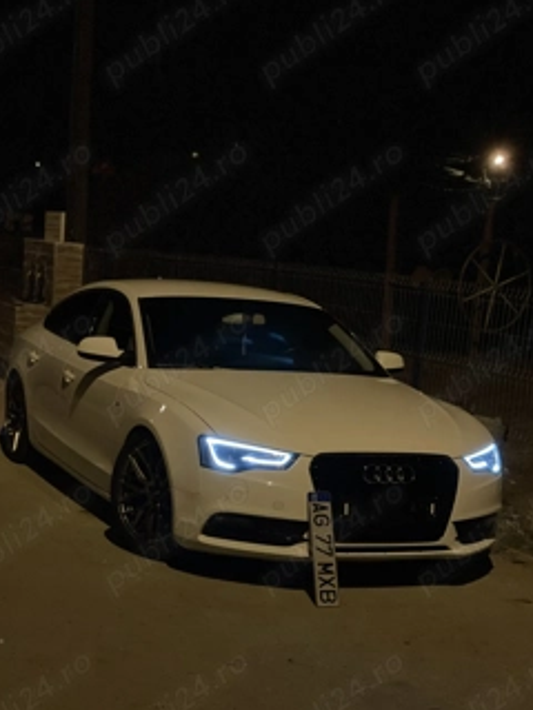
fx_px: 1334
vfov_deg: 29.8
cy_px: 404
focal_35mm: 65
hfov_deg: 22.6
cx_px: 253
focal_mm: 6
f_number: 2
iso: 400
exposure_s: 1/33
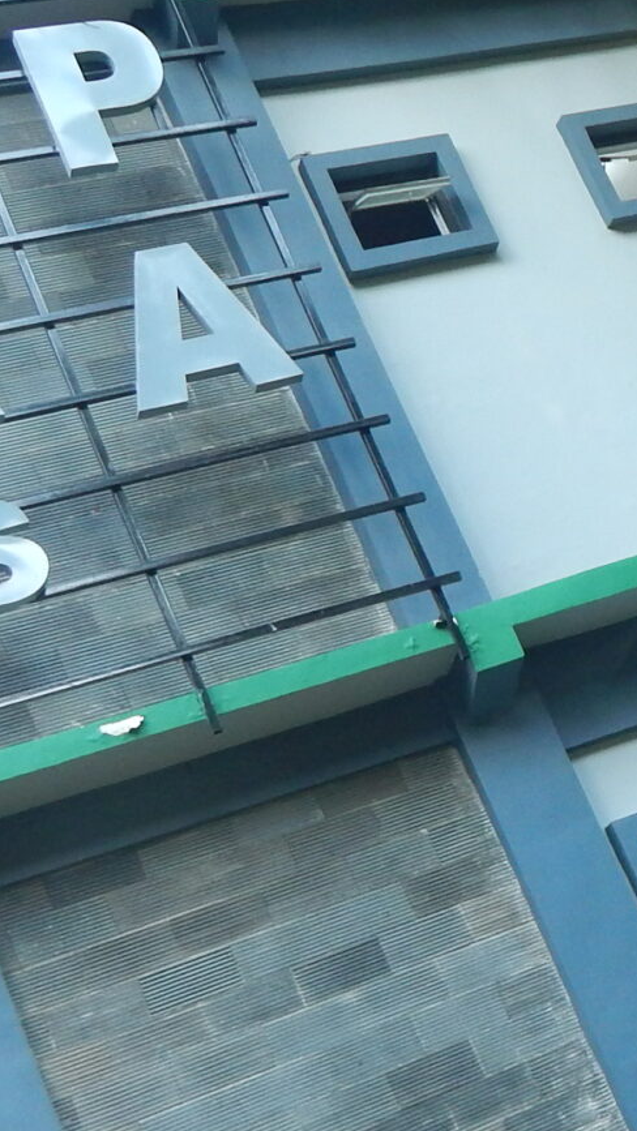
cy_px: 567
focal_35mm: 74
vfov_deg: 28.6
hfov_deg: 14.8
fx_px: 2221
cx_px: 1043
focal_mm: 4
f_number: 3
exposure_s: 1/30
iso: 180
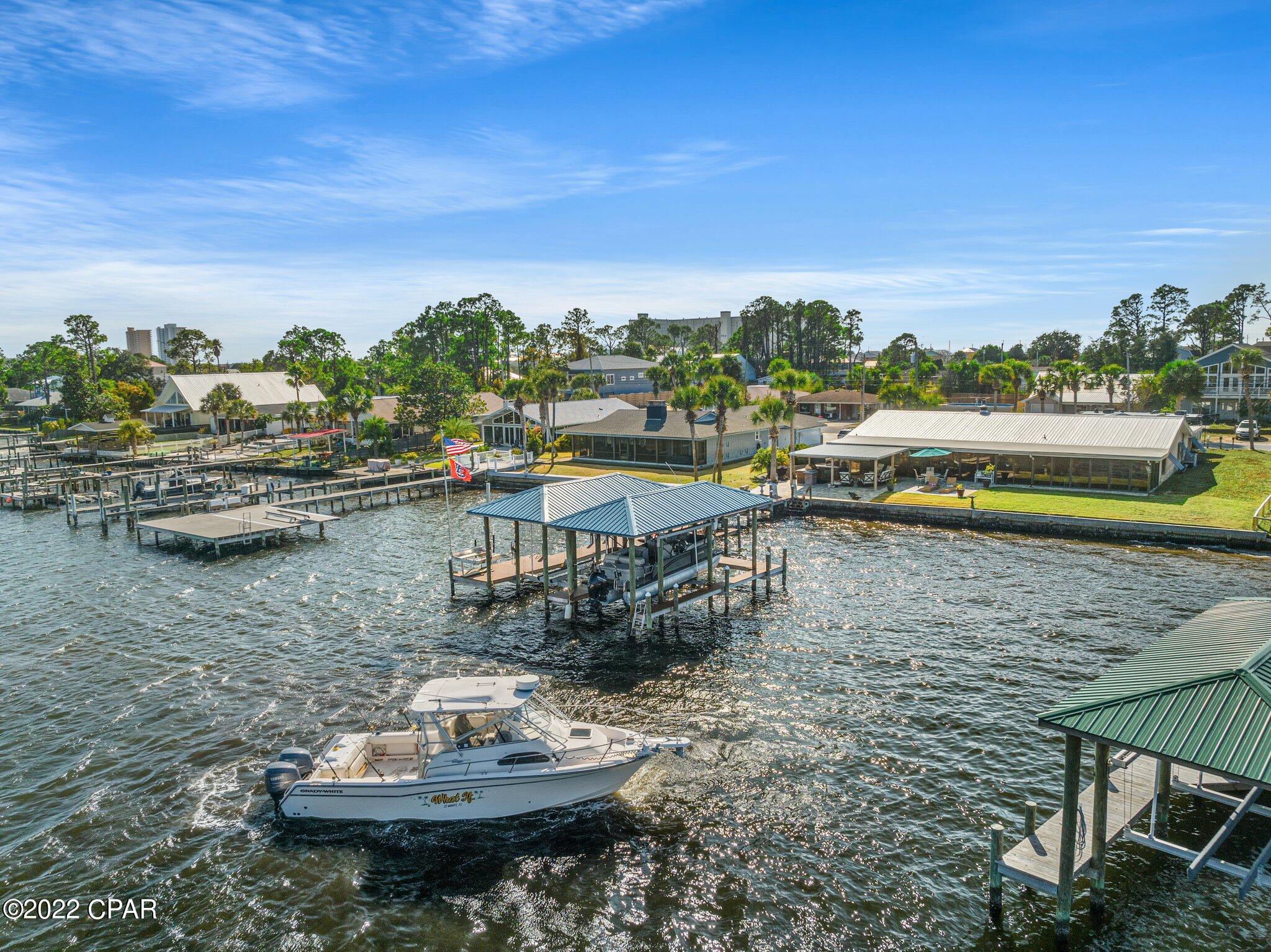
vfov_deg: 56.8
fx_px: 881
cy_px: 476
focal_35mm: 24
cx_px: 636
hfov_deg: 71.6
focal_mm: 12.29
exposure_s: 1/500
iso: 100
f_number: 5
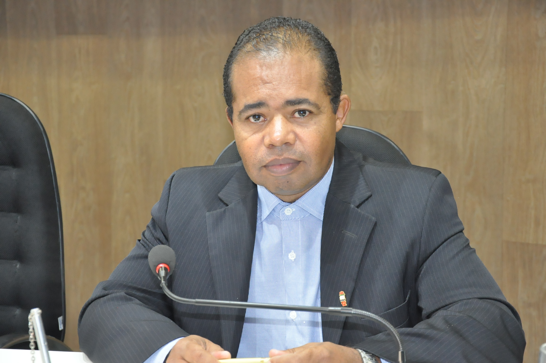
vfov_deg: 17.4
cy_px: 182
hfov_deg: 26.0
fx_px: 1182
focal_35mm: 78
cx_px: 273
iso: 2000
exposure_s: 1/60
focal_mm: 52
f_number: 5
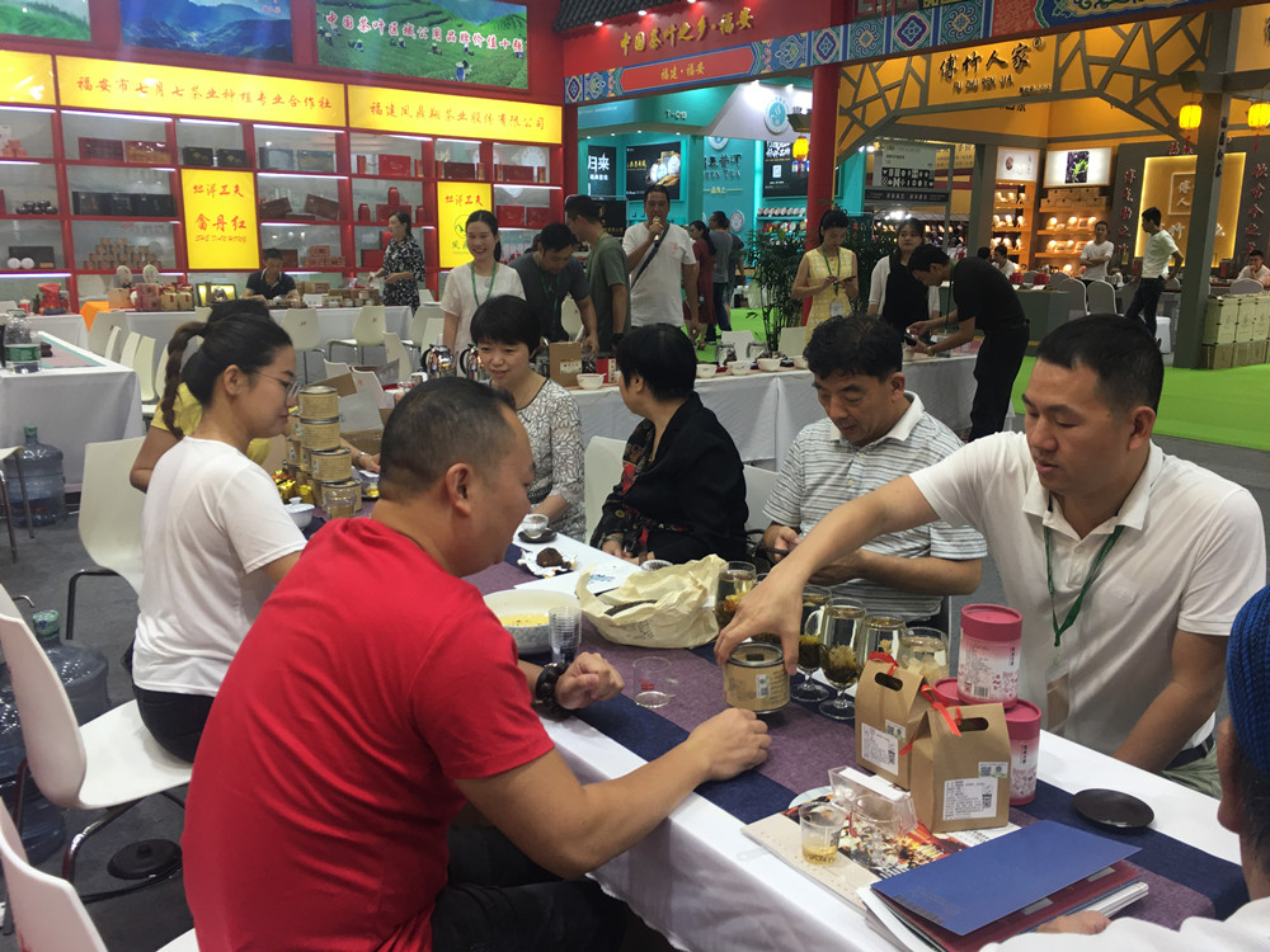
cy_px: 476
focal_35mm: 29
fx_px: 1064
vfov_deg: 48.2
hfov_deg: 61.7
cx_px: 635
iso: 25
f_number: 2.2
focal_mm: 4.15
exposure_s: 1/33
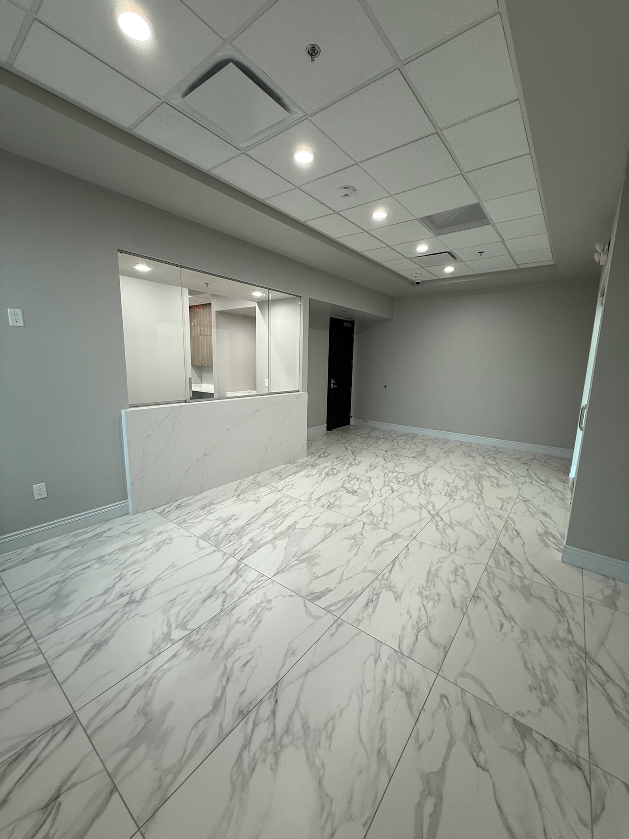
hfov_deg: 85.7
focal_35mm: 14
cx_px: 314
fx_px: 339
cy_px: 420
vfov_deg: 102.1
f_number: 2.2
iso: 200
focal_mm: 2.22
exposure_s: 1/120
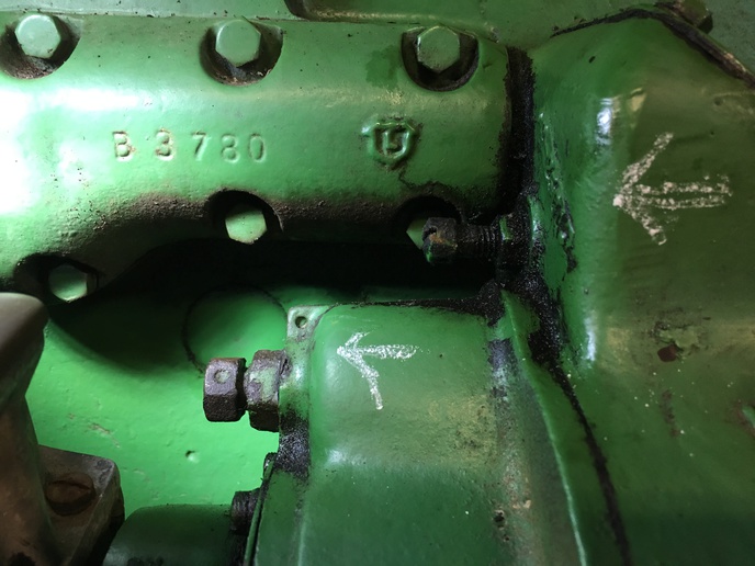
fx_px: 633
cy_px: 283
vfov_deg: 48.2
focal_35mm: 29
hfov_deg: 61.7
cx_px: 378
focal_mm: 4.15
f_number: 2.2
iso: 100
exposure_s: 1/30
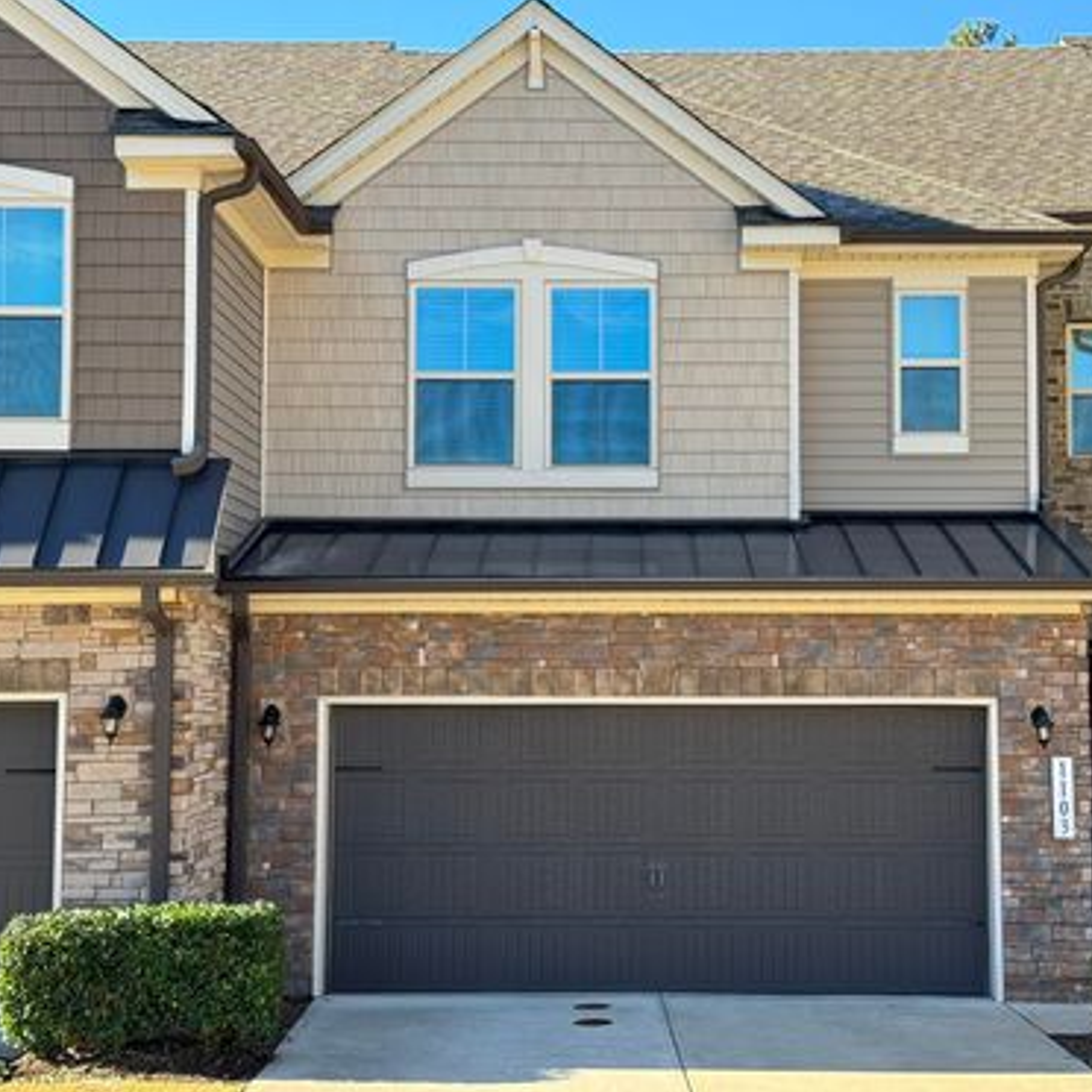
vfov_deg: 30.0
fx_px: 2034
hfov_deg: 30.0
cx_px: 622
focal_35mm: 57
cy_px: 545
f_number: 1.78
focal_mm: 6.86
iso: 64
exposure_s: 1/792
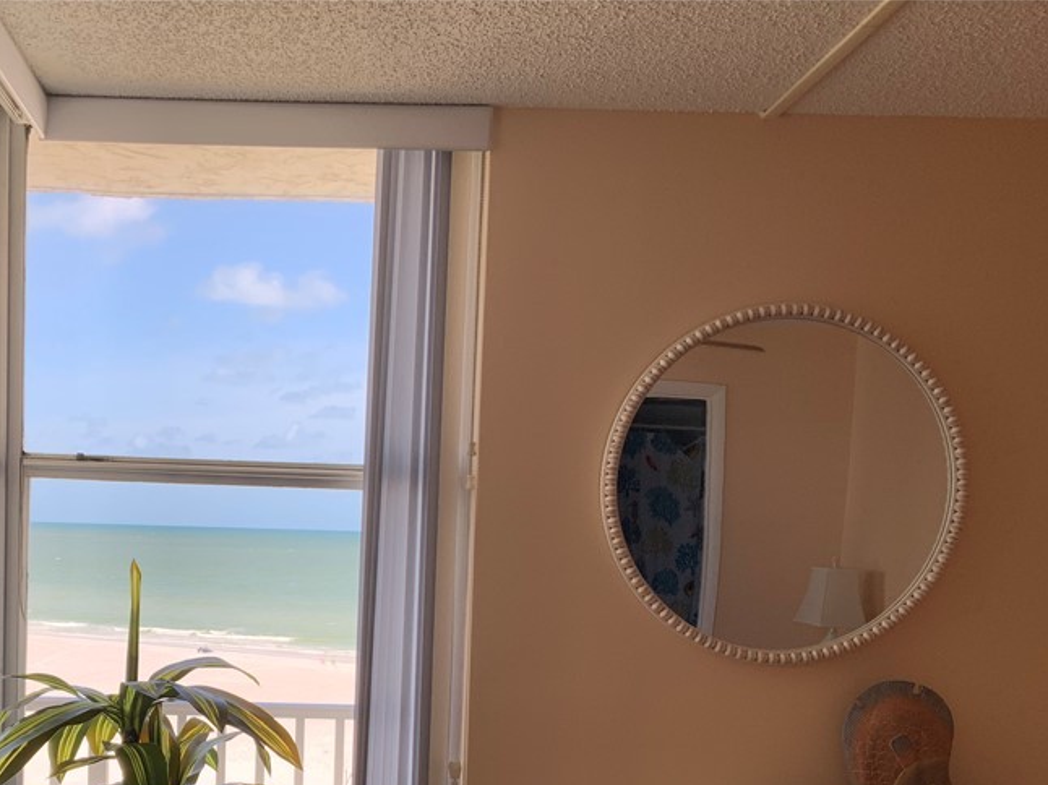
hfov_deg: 40.2
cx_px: 273
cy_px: 621
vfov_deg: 30.8
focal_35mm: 46
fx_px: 1392
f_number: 1.8
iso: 16
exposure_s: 1/461
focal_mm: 3
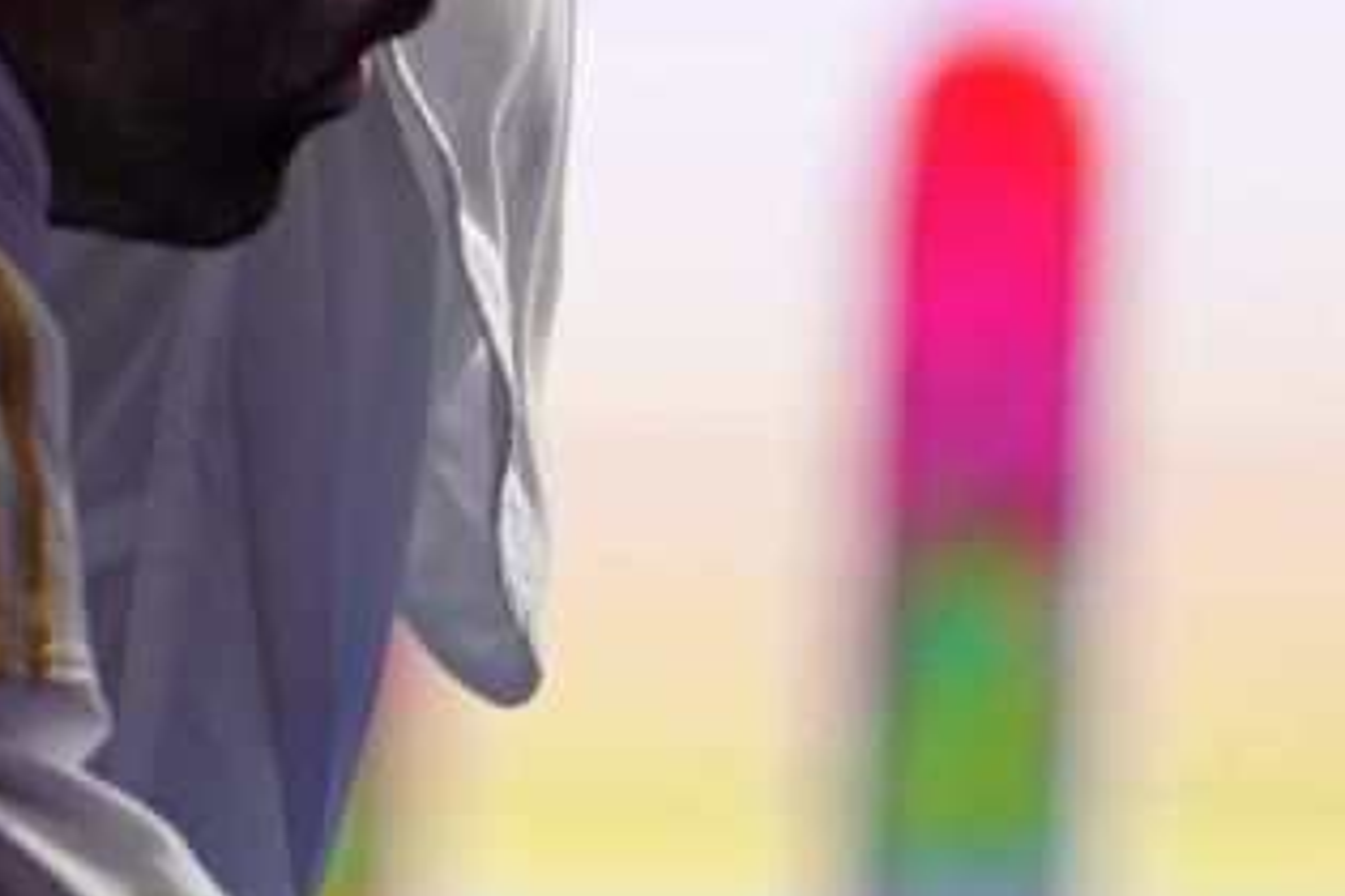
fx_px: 40384
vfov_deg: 1.3
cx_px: -956
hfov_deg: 1.9
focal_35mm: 1081
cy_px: -687
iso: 2500
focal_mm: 189
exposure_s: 1/1000
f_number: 2.8
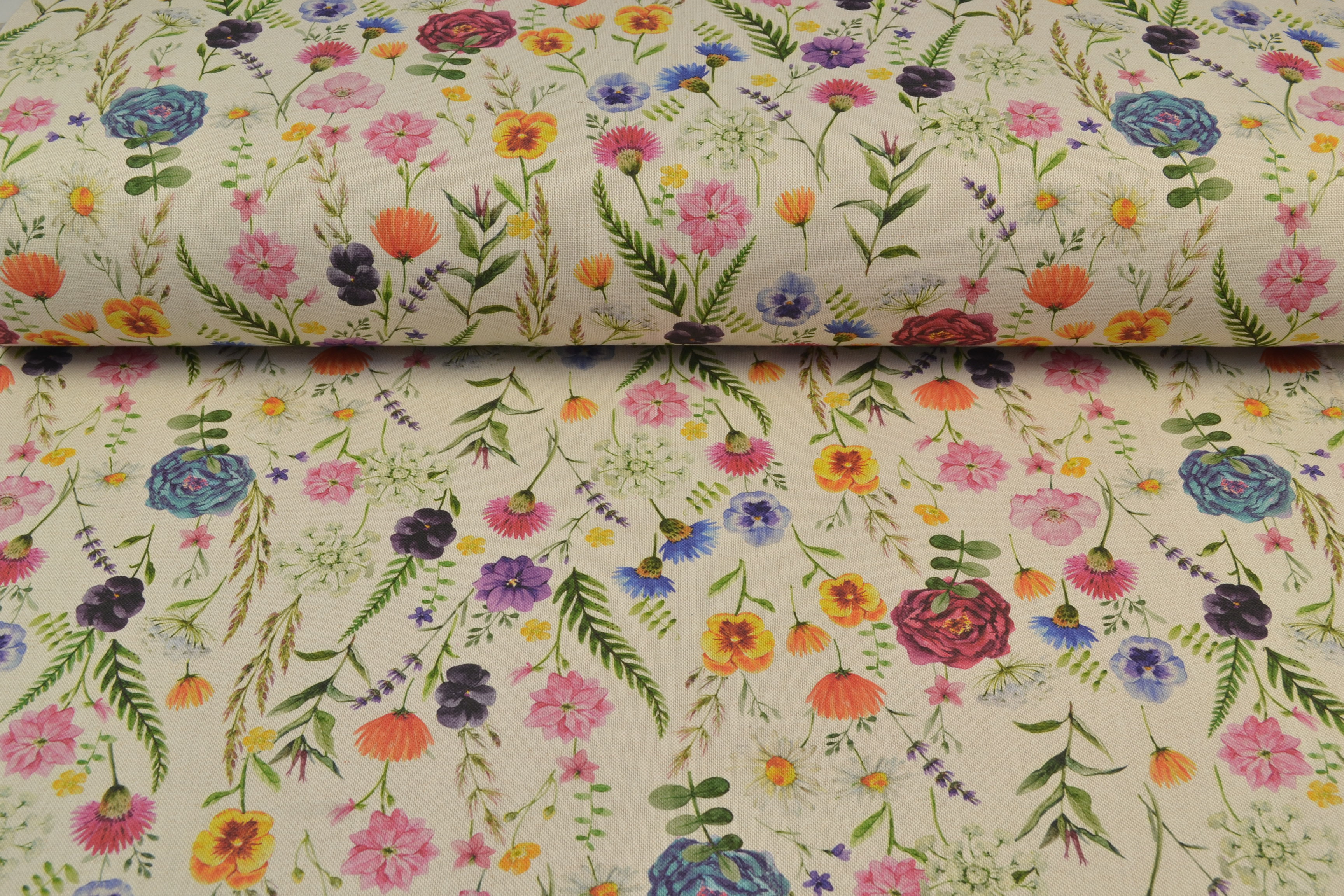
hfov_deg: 49.6
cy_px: 448
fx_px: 1456
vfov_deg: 34.2
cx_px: 672
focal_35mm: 39
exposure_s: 1/10
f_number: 9
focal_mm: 26
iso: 100
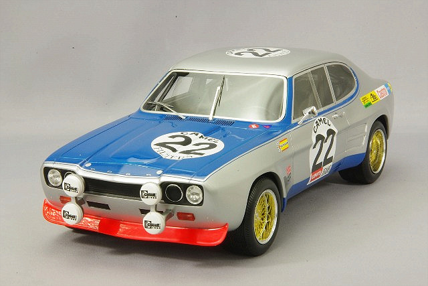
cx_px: 214
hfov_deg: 18.3
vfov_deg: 12.2
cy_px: 143
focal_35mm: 112
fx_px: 1332
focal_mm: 75
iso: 400
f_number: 32
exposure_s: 1
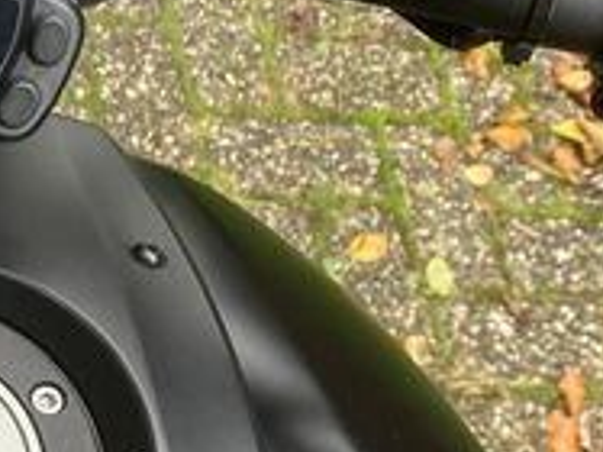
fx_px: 1671
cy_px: 155
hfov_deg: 18.9
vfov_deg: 15.4
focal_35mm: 96
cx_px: -190
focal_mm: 3.99
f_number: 1.8
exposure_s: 1/121
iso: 64
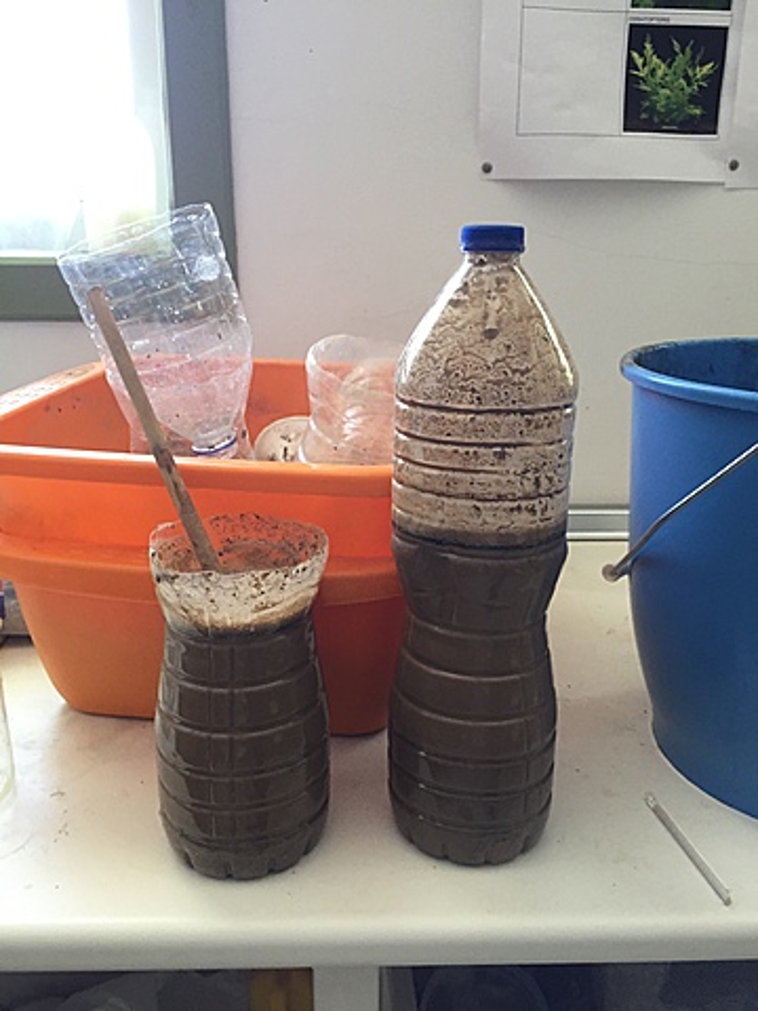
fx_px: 847
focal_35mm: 29
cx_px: 379
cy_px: 506
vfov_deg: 61.7
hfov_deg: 48.2
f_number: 2.2
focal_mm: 4.15
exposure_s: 1/33
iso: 64
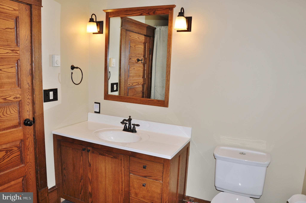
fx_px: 229
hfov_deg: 67.4
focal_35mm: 27
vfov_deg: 47.8
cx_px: 153
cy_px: 102
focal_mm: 18
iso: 200
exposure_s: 1/60
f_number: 5.6
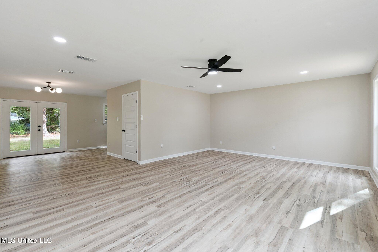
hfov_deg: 95.0
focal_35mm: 16
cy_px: 126
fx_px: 173
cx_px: 189
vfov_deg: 72.0
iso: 400
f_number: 11
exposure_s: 1/15
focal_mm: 16.5
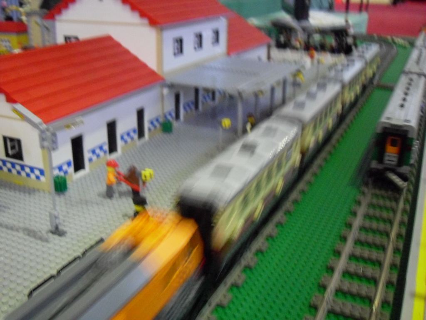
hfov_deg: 50.1
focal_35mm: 37
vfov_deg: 38.7
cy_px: 160
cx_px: 213
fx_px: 455
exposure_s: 1/20
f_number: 2.8
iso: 400
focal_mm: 6.3
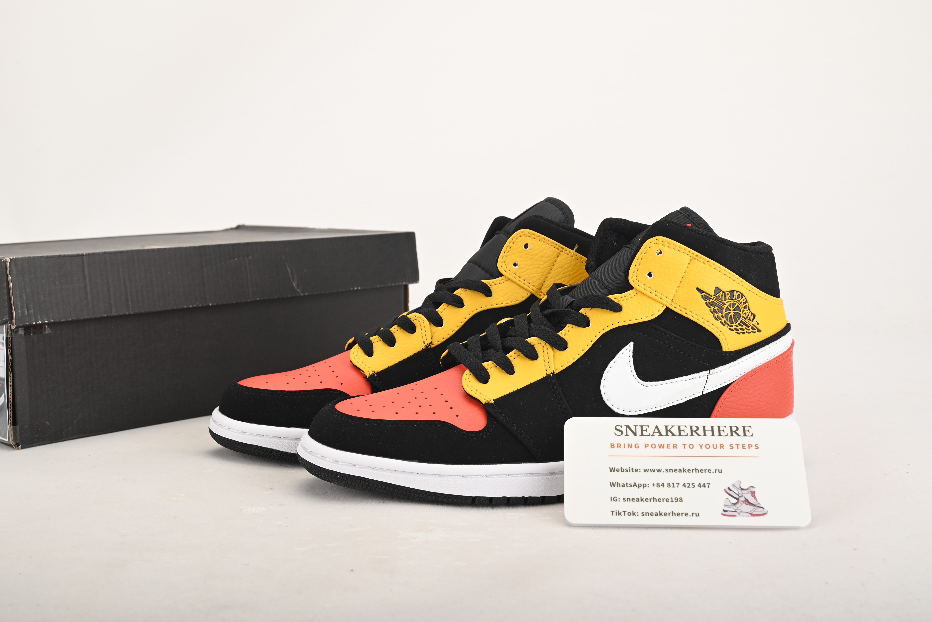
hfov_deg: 45.4
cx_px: 466
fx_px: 1114
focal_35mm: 43
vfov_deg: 31.2
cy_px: 311
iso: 100
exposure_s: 1/200
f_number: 11
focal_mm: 43
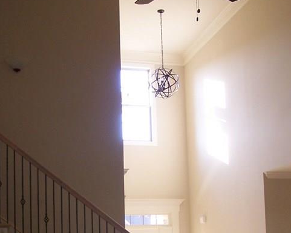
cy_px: 214
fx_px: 681
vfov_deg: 19.0
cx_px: 144
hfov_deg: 24.1
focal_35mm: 79
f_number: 2.8
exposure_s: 1/30
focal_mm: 6.3
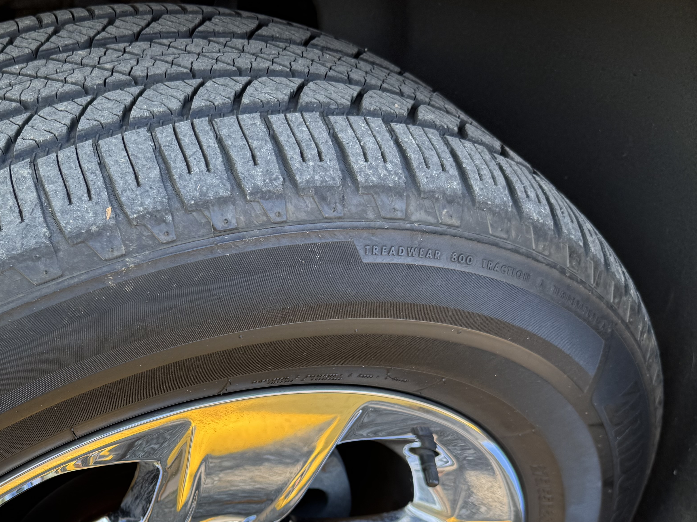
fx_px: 886
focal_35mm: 44
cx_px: 104
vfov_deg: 31.6
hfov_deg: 40.5
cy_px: 452
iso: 64
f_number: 1.78
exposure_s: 1/207
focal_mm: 6.76
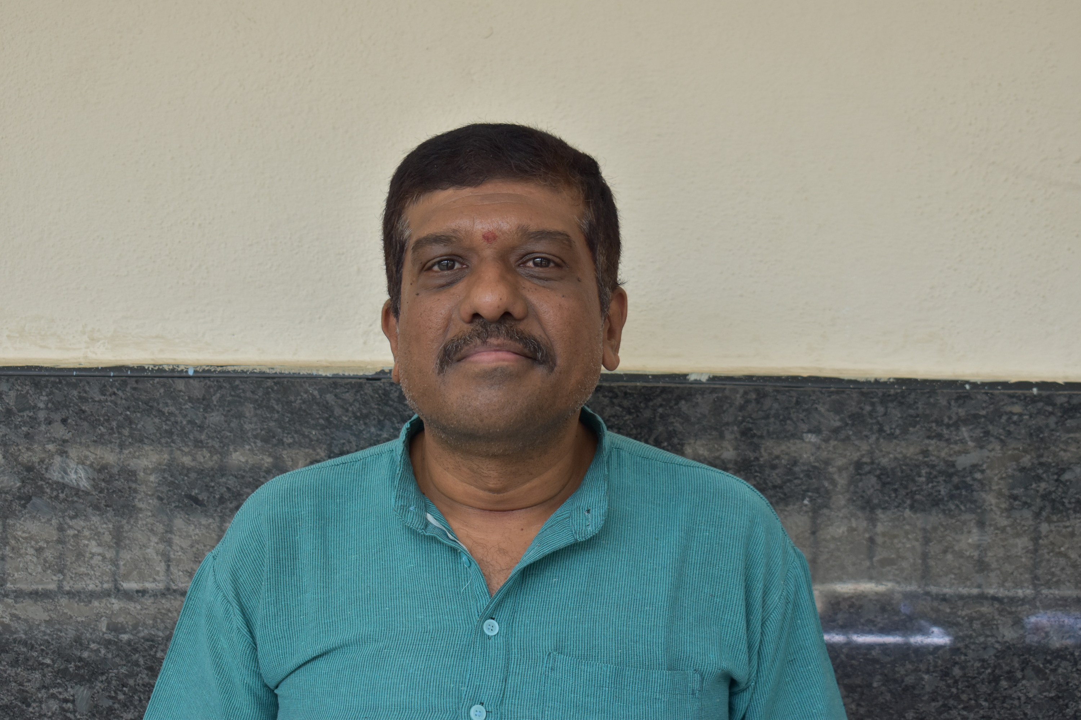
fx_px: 2027
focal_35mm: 68
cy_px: 360
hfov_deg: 29.9
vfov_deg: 20.2
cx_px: 540
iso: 400
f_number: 5
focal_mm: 45
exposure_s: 1/250
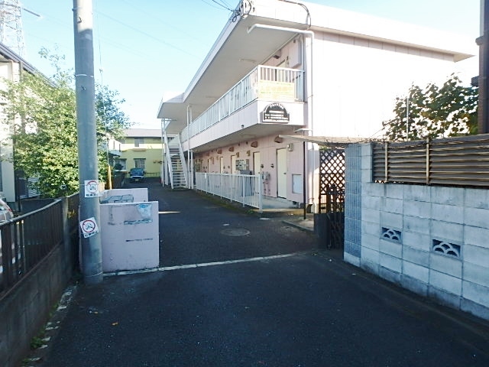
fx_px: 297
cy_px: 184
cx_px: 244
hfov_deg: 79.0
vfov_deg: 63.4
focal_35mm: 21
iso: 125
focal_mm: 3.7
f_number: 3.5
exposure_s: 1/320
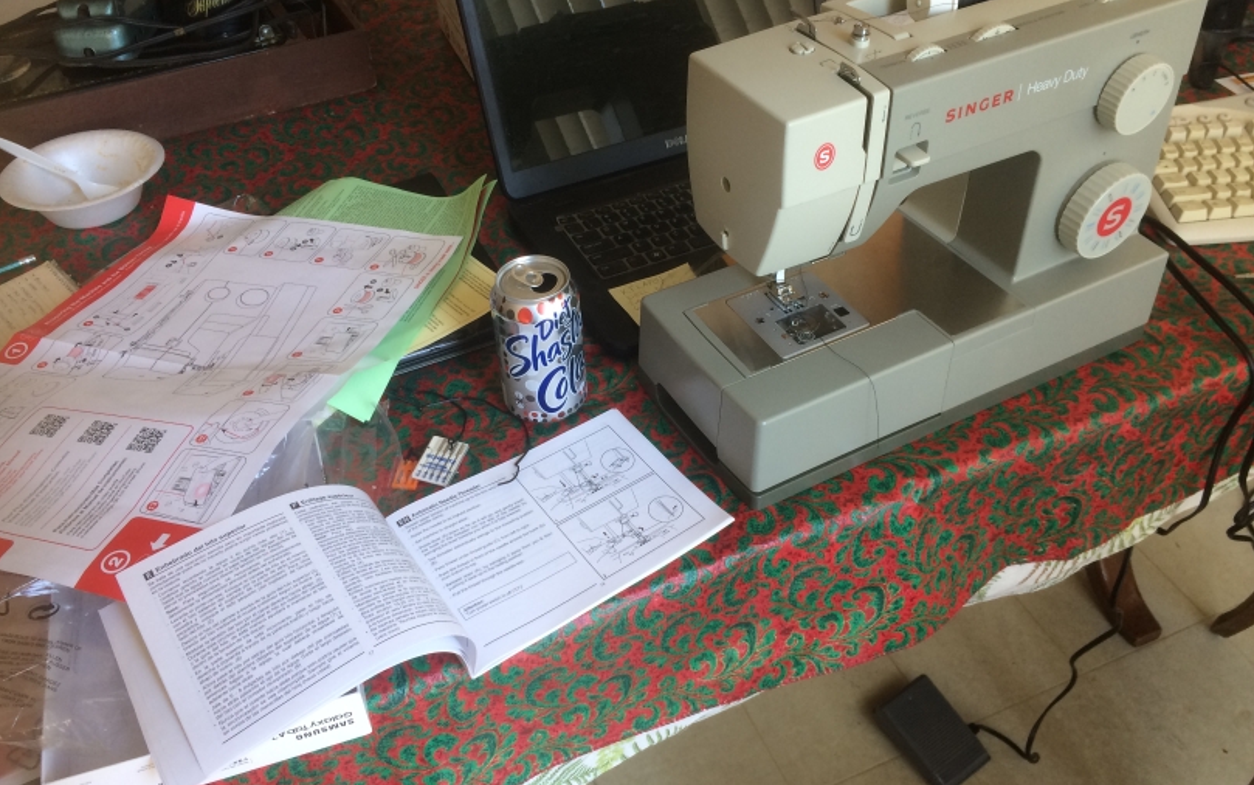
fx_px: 1060
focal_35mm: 31
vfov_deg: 40.6
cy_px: 388
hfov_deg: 61.2
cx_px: 623
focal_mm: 4.15
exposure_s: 1/30
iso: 50
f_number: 2.2
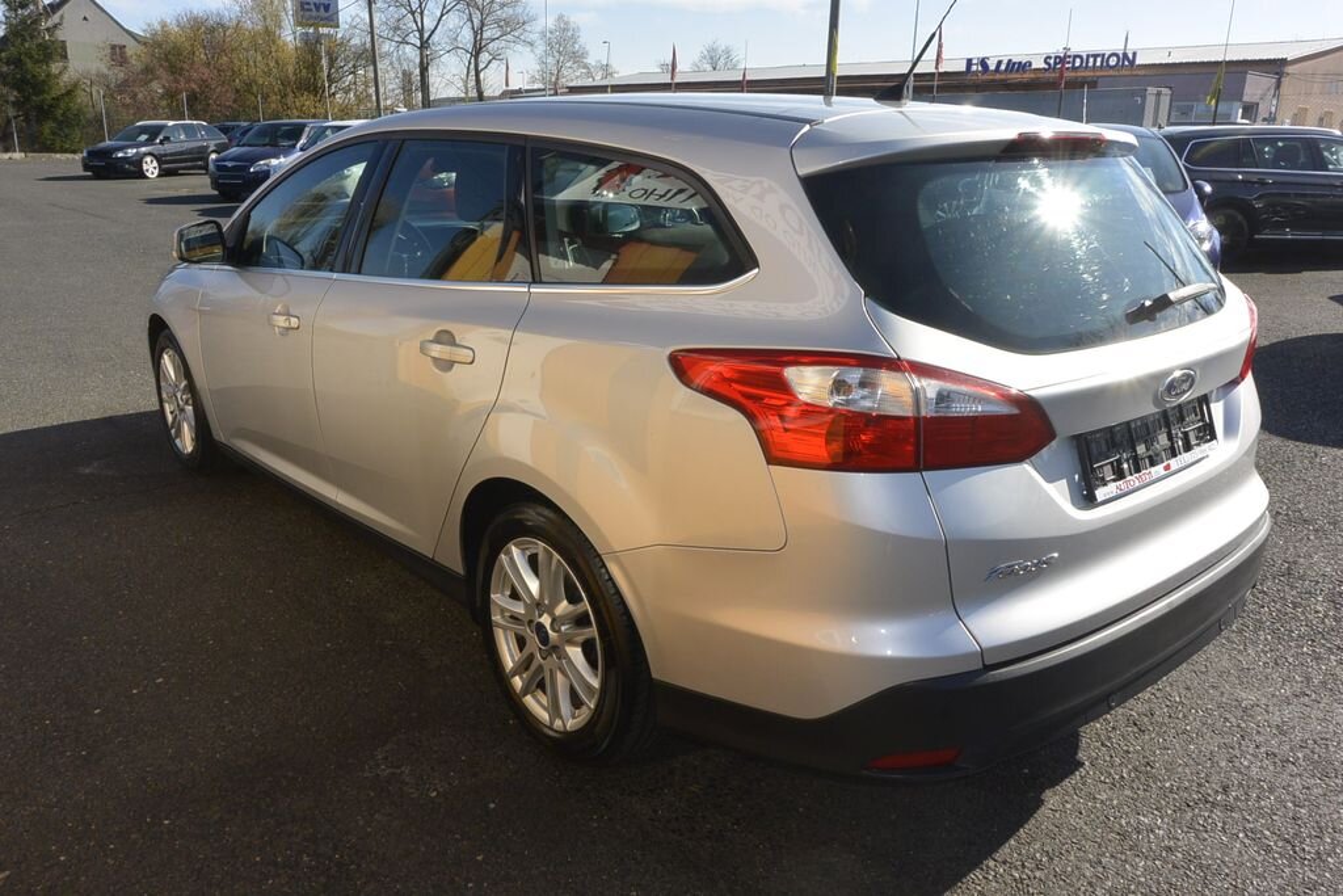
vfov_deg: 47.9
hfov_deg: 67.4
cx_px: 672
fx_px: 1007
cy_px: 448
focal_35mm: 27
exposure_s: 1/250
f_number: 9
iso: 160
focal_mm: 10
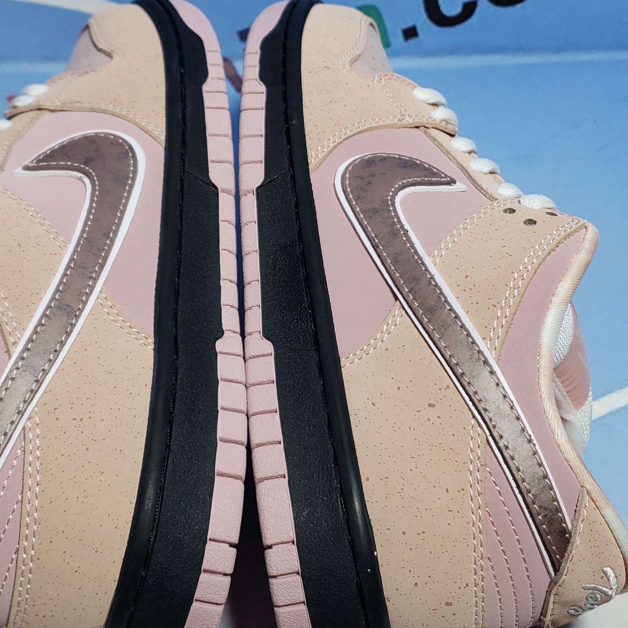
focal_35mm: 53
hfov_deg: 32.1
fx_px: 1088
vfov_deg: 32.1
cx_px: 239
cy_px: 265
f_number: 1.5
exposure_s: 1/466
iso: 50
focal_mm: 4.3
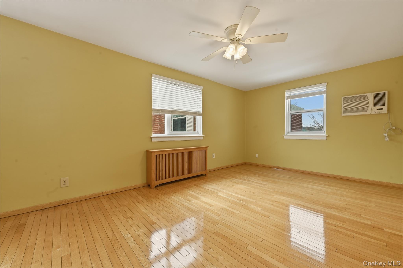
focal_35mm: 14
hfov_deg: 104.3
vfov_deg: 81.2
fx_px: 157
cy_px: 134
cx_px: 202
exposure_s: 1/8
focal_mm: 14
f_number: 11
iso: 100
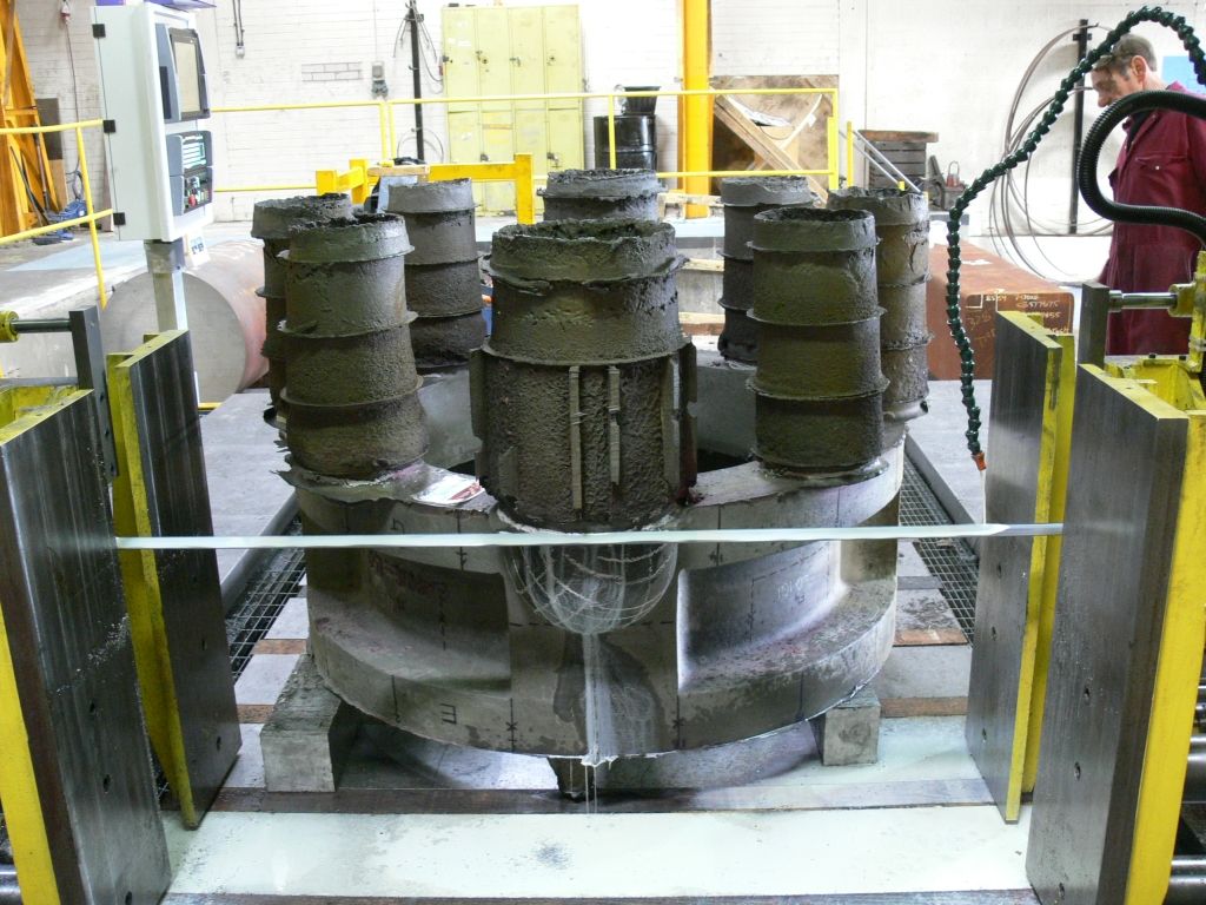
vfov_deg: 40.7
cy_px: 452
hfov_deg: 52.6
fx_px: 1219
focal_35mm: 35
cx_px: 603
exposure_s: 1/13
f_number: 2.8
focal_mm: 7.4
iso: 200
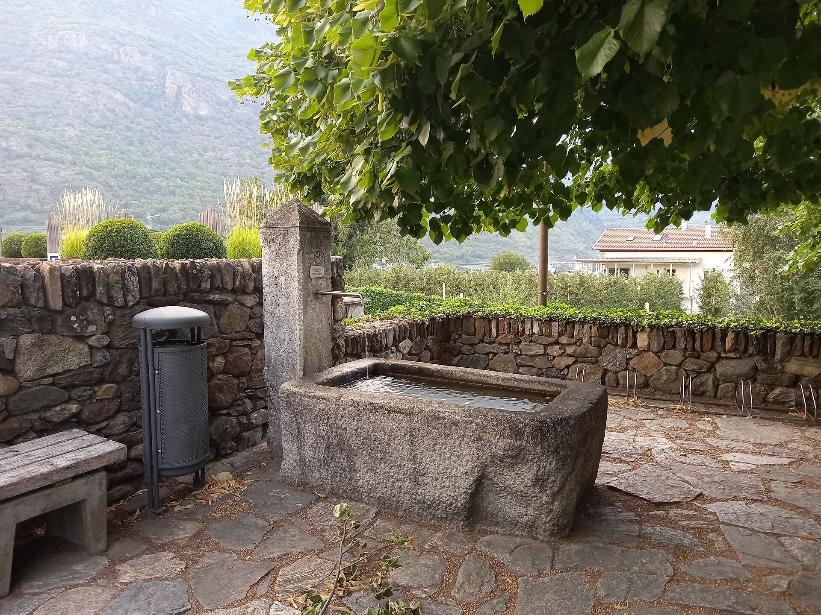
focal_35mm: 25
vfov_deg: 54.9
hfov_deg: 69.4
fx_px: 593
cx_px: 410
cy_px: 308
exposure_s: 1/60
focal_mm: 4.6
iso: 200
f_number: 2
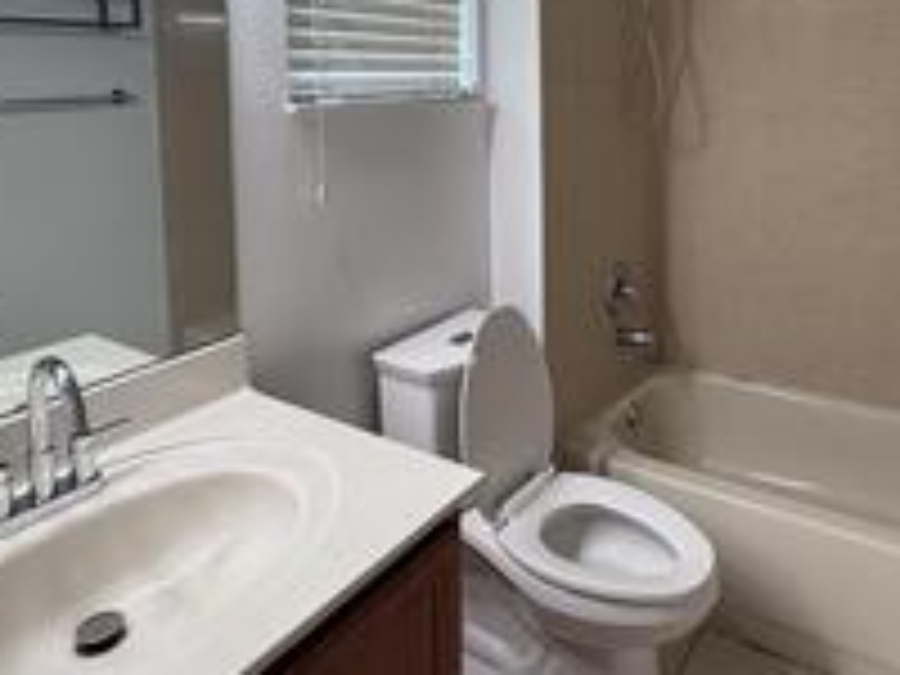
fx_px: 728
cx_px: 544
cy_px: 140
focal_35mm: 28
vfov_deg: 47.2
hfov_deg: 62.8
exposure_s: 1/120
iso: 160
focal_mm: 2.22
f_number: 2.2
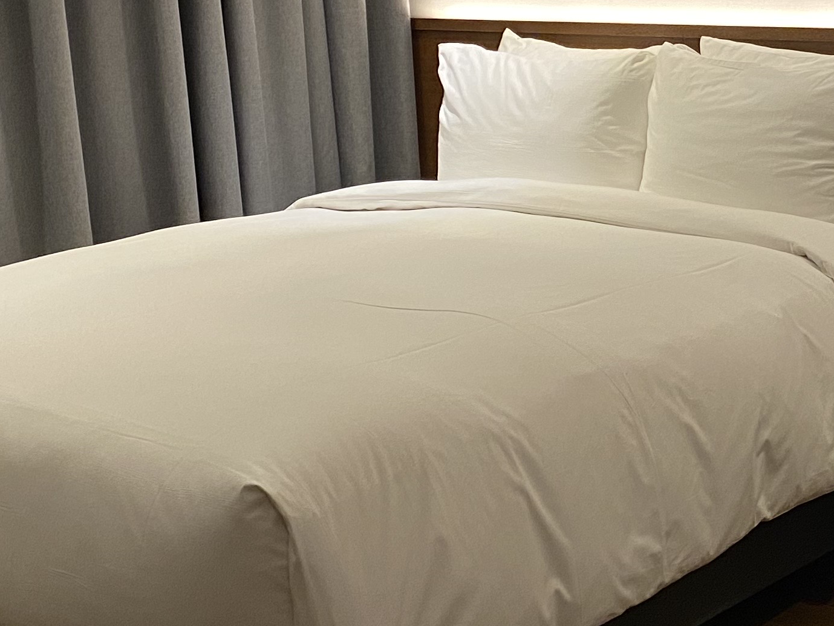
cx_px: 754
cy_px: 129
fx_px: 1832
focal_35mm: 76
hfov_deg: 24.9
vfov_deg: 19.2
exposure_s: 1/60
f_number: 1.8
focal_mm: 4.25
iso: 200
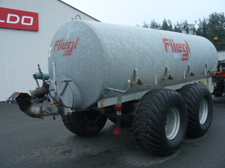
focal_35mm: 36
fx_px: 234
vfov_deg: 39.7
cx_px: 112
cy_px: 84
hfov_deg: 51.4
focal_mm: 6
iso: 100
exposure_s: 1/60
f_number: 2.8
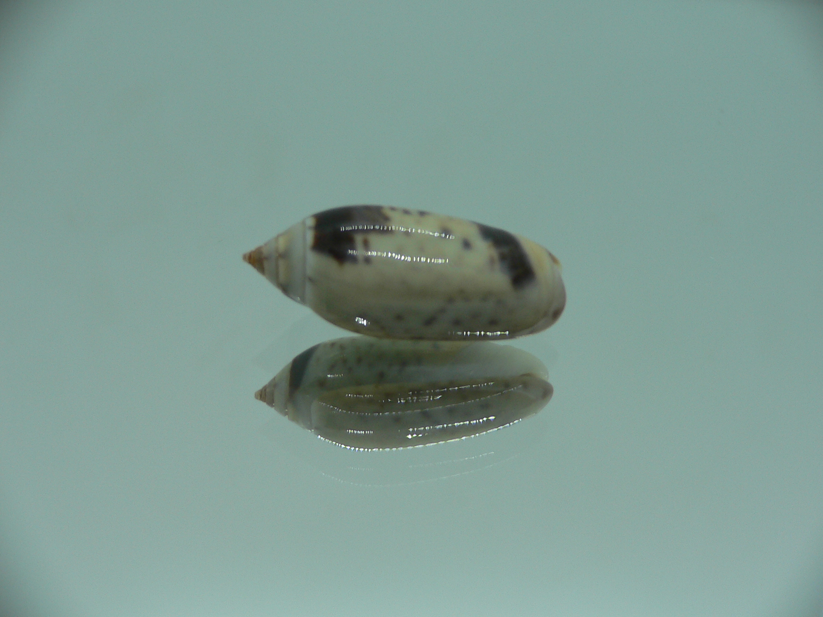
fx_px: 832
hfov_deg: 52.6
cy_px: 308
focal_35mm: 35
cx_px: 412
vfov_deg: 40.7
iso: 80
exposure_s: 1/80
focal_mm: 4.6
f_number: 2.8
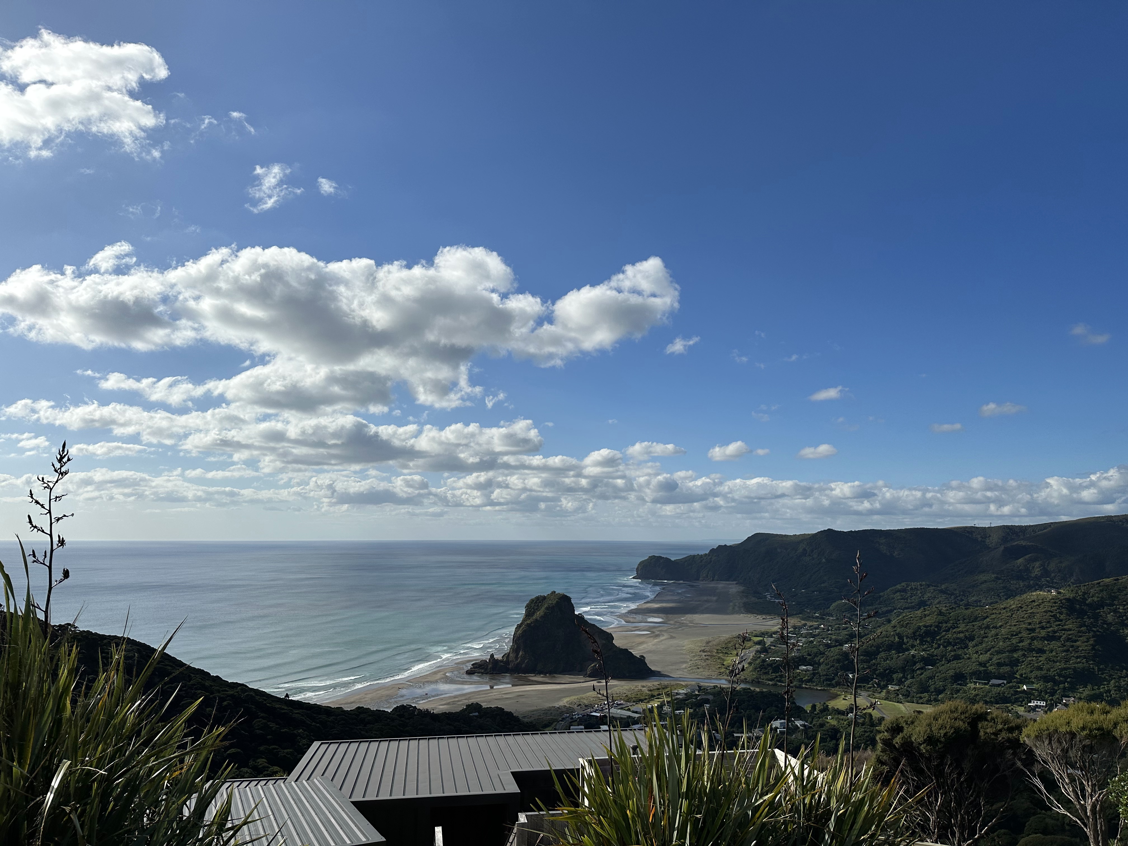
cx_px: 564
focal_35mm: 24
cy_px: 423
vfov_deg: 56.8
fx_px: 782
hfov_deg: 71.6
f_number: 1.78
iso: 80
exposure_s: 1/13699
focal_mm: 6.86
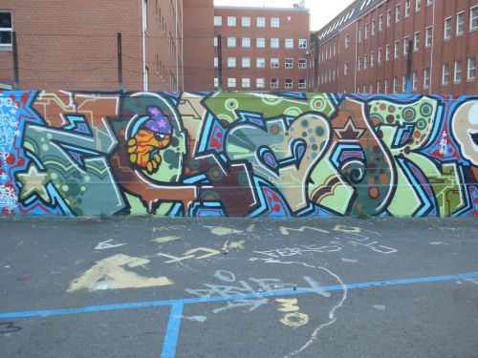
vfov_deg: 48.2
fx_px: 400
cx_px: 239
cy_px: 179
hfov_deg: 61.7
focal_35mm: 29
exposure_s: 1/125
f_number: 2.2
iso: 80
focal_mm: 6
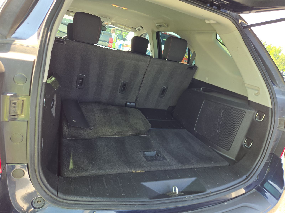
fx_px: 189
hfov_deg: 73.9
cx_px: 142
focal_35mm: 23
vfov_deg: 58.9
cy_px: 106
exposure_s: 1/127
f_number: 1.8
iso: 25
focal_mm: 5.4
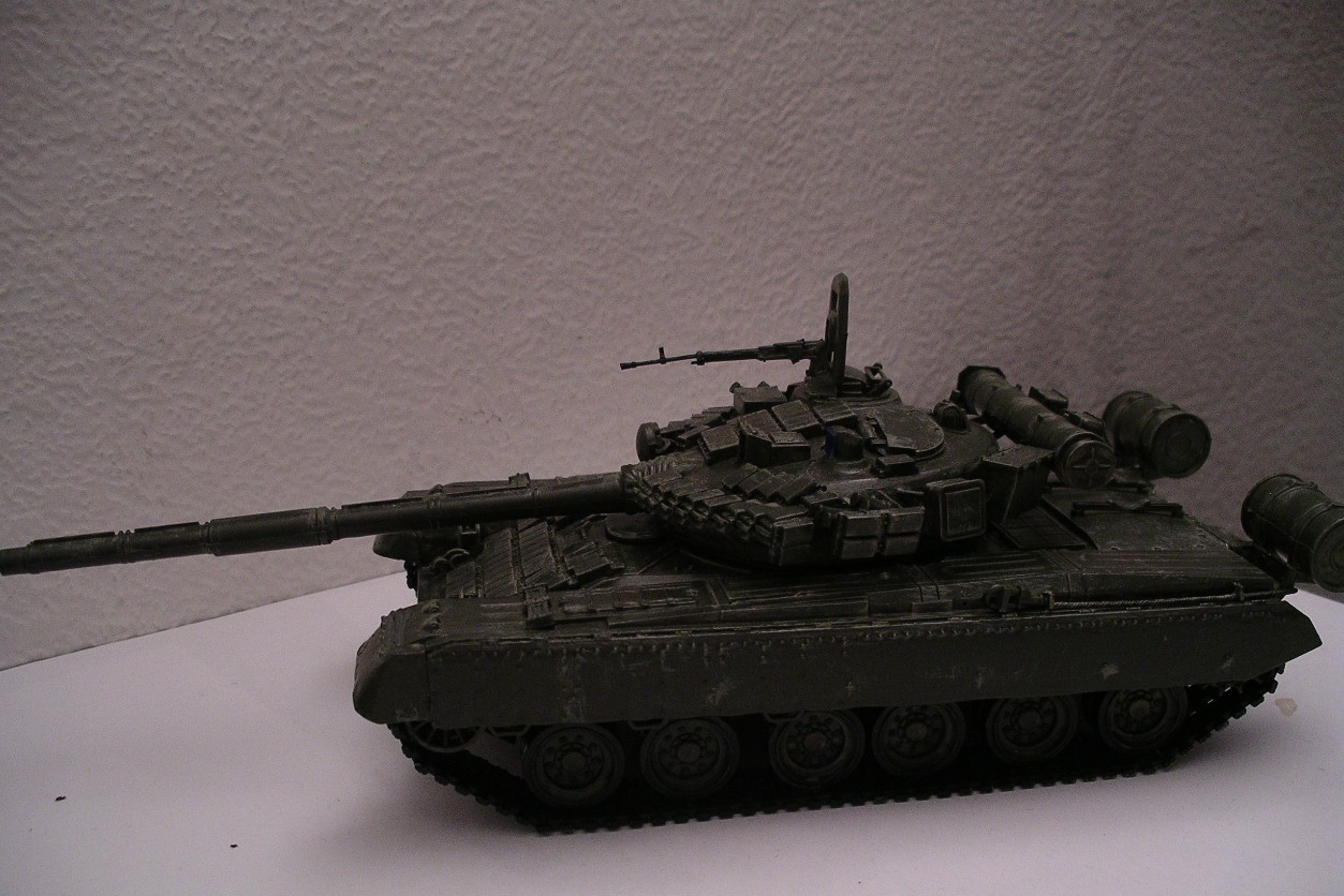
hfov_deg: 49.5
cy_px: 490
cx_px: 673
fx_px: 1456
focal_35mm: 39
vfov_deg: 34.2
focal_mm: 7.8
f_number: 2.8
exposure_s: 1/38
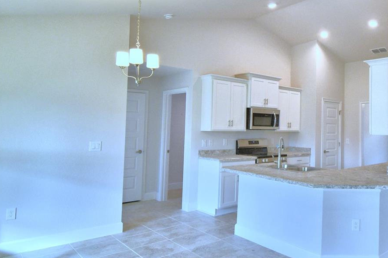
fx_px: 291
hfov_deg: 63.1
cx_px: 295
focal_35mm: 27
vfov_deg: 47.8
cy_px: 112
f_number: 4.5
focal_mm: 10
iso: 360
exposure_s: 1/125
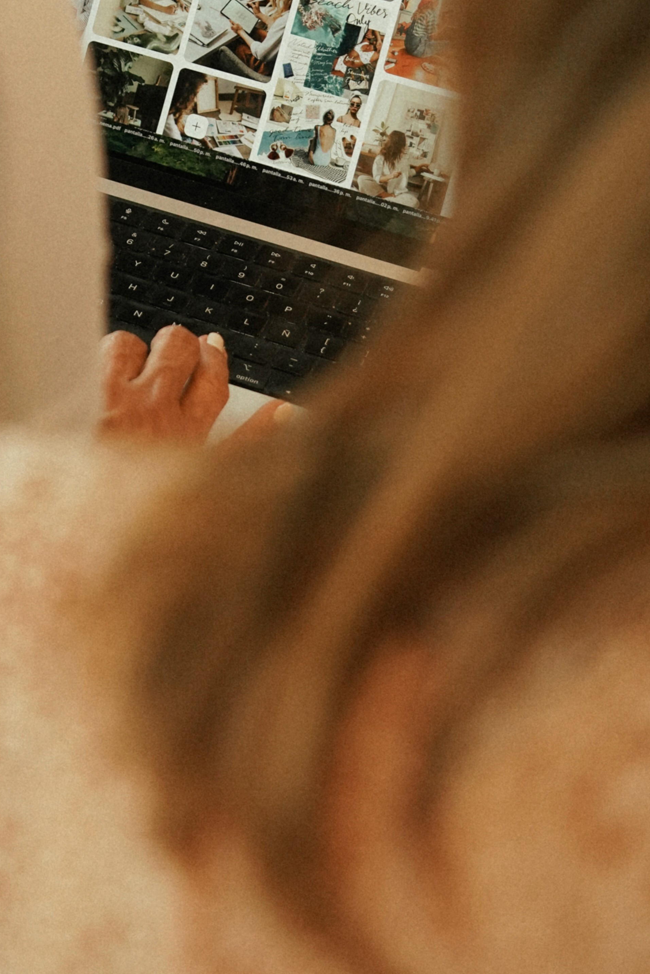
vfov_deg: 19.8
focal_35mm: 100
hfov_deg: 13.6
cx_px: 164
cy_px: 0
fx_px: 2708
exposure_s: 1/160
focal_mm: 48
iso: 2500
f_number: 4
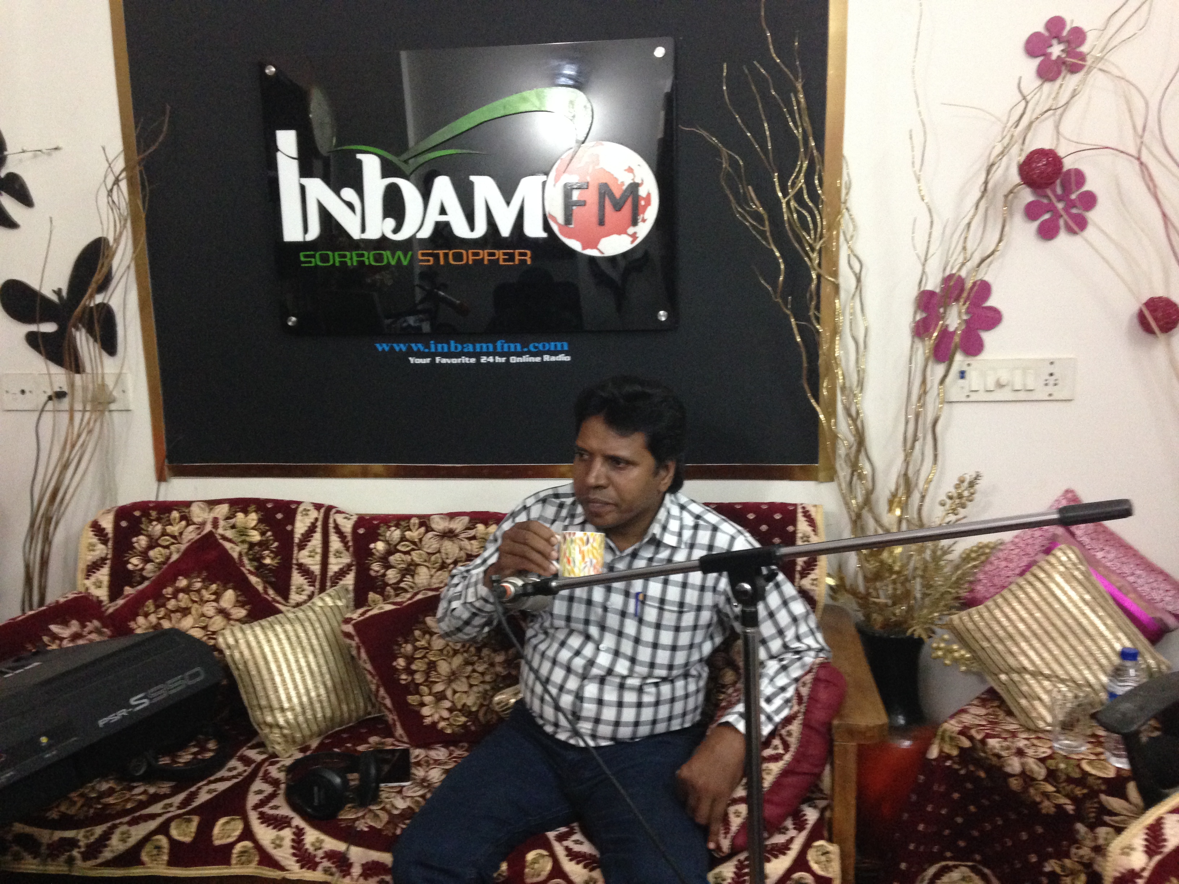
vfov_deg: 42.9
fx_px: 1124
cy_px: 442
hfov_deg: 55.4
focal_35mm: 33
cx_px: 590
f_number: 2.4
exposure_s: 1/20
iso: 320
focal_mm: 4.12
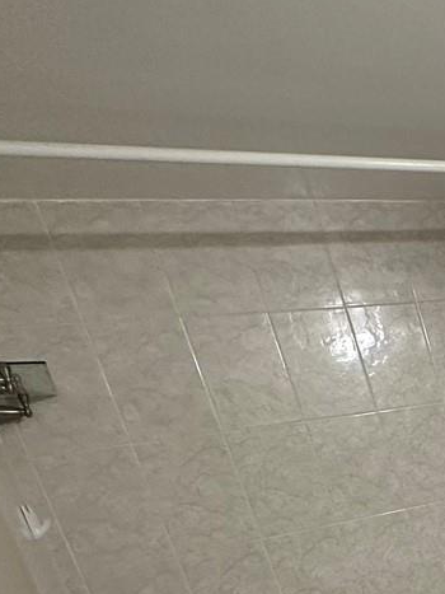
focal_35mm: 48
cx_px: 820
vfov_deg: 35.0
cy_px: 628
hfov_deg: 20.4
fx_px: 823
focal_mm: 2.22
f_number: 2.2
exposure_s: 1/120
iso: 200
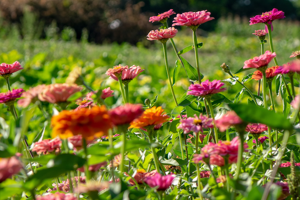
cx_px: 172
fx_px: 2049
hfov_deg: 8.4
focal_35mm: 246
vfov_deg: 5.6
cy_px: 85
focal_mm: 73.19
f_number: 4
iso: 125
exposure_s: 1/640
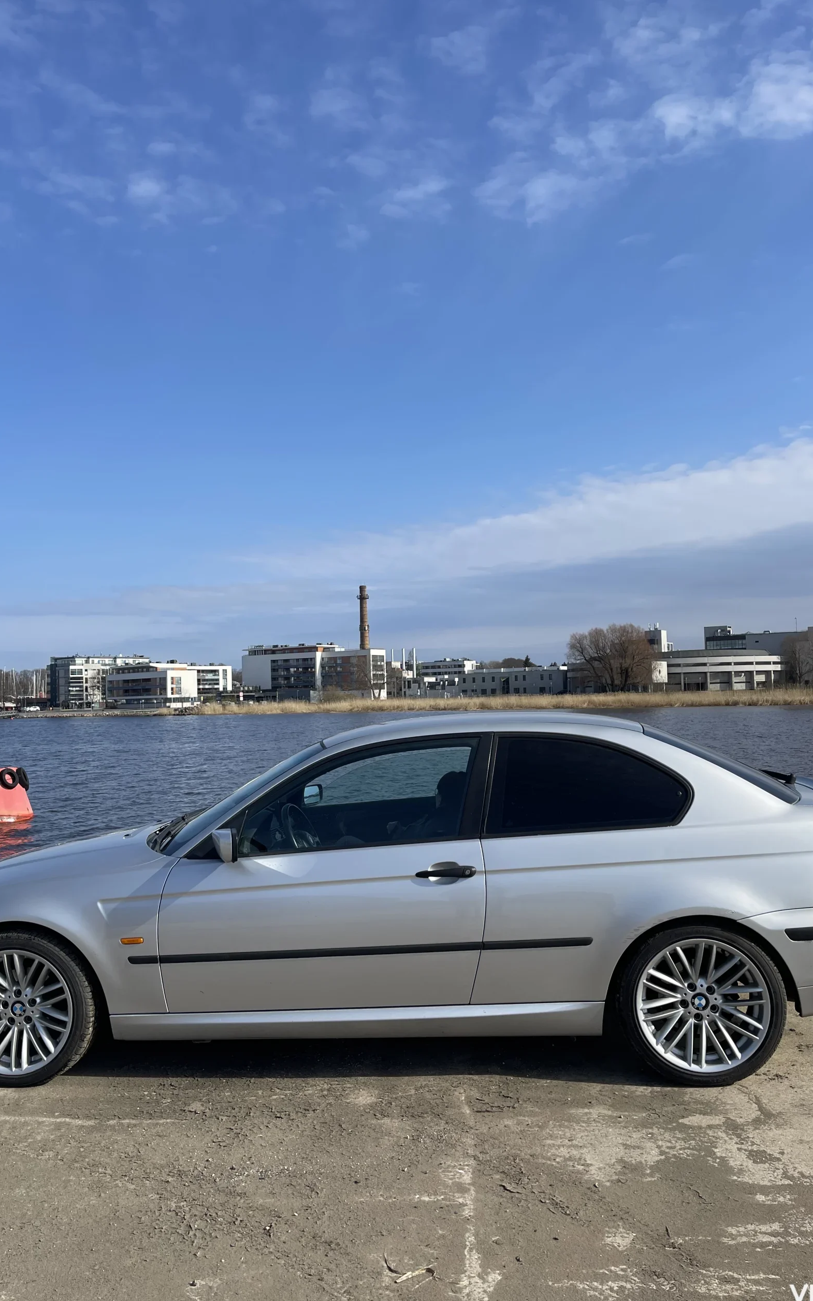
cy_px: 646
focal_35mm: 27
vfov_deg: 68.4
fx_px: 957
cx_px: 387
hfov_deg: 46.0
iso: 32
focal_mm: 5.1
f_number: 1.6
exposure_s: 1/4348
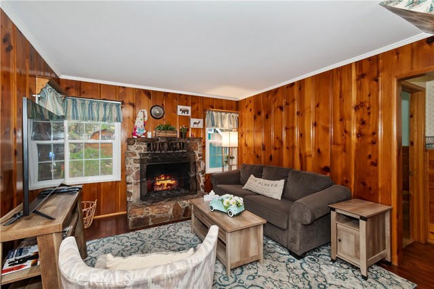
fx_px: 181
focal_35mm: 15
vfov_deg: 77.4
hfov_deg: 100.4
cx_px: 217
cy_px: 144
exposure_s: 1/30
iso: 400
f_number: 8
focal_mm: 10
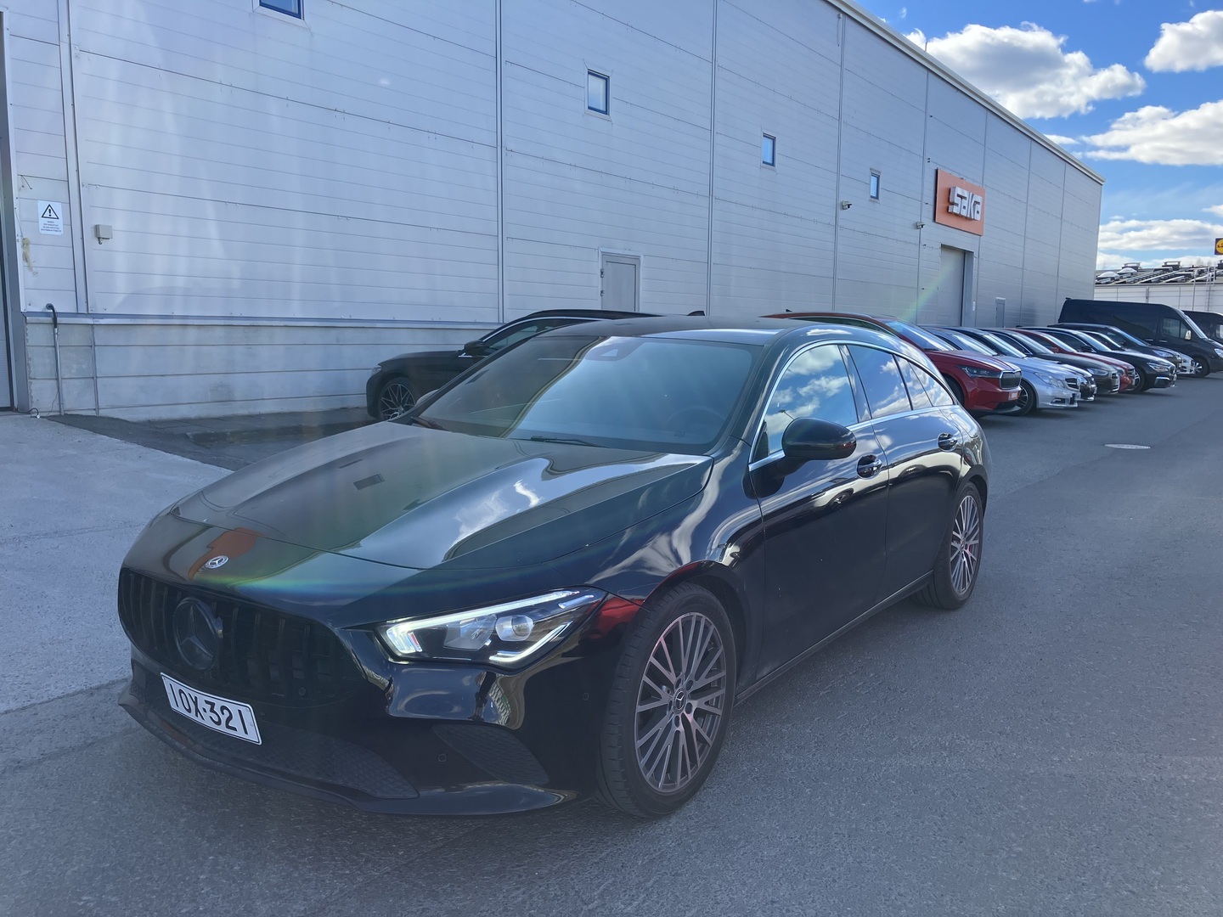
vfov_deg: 49.7
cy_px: 458
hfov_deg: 63.4
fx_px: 989
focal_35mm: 28
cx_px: 612
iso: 32
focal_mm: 3.99
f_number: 1.8
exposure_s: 1/736
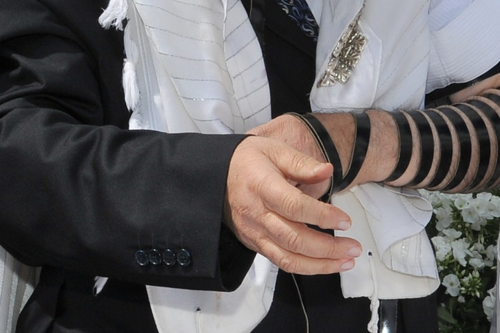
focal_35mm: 129
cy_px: 33
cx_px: 246
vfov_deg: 10.6
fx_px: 1791
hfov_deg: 15.9
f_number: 22
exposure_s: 1/250
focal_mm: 38
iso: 500
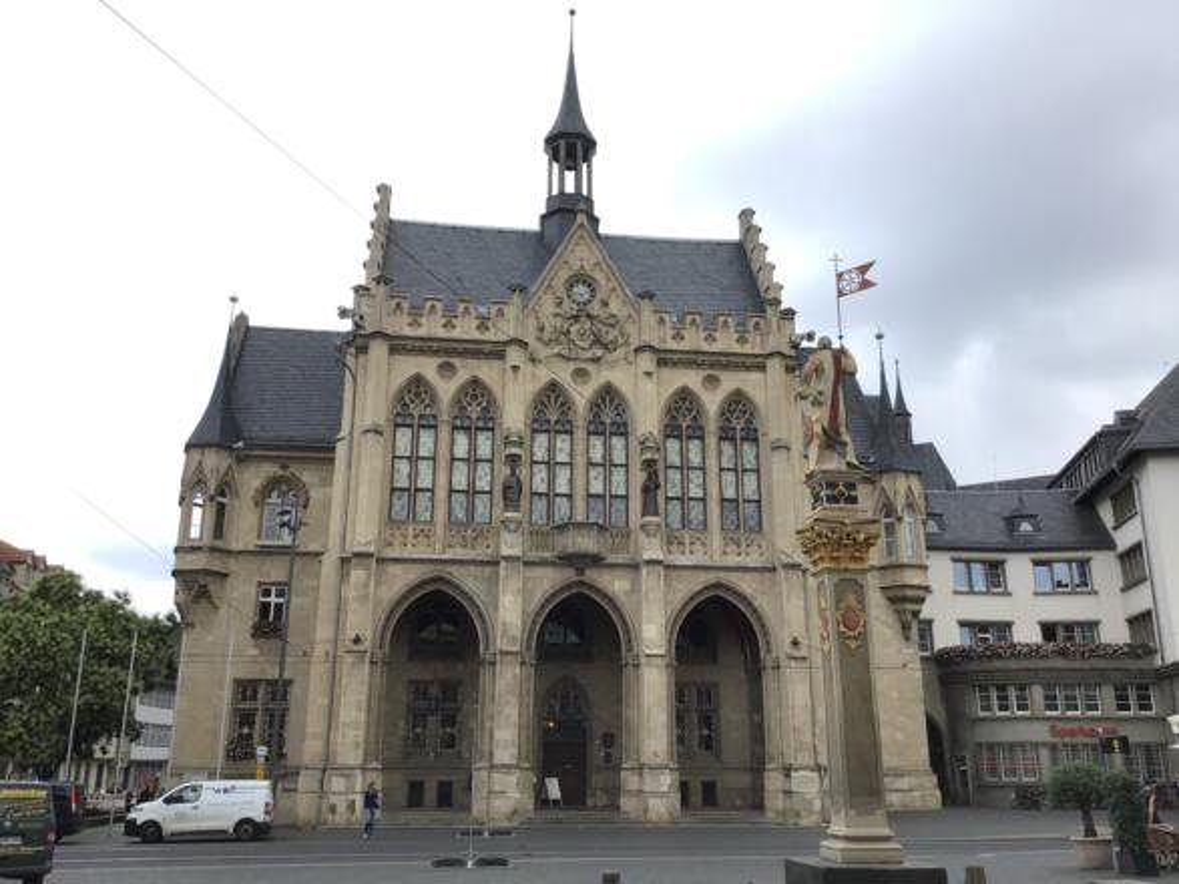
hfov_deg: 58.4
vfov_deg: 45.4
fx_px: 1056
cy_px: 442
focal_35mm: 31
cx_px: 590
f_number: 2.4
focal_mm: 3.3
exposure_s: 1/356
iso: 25
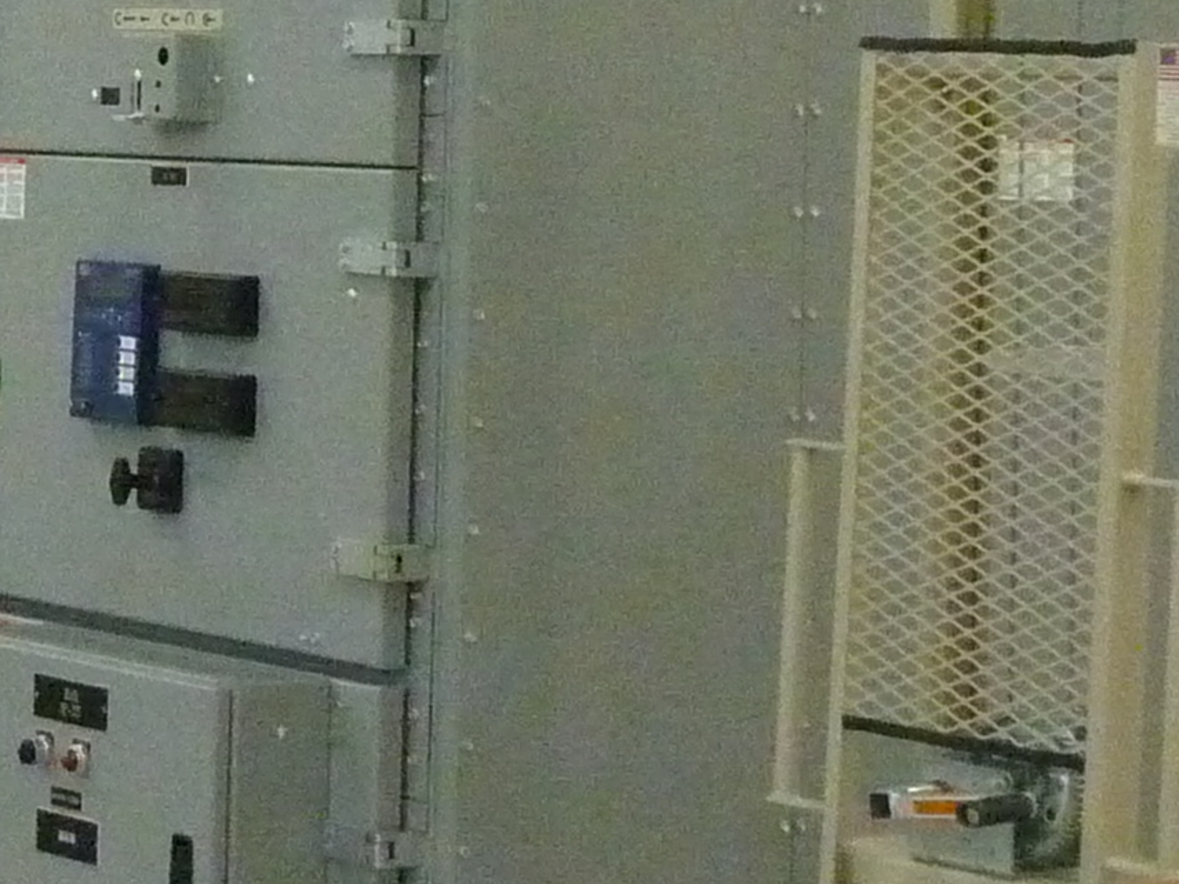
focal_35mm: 126
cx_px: -321
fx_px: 4291
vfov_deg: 11.6
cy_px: -117
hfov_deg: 15.0
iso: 1000
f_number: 2.8
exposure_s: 1/500
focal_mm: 5.5
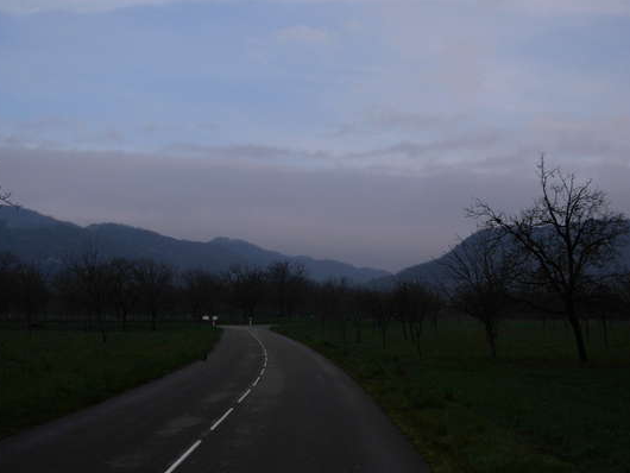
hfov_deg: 43.8
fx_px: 783
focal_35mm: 43
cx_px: 301
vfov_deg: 33.6
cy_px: 236
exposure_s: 1/790
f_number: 2.9
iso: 79
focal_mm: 6.3
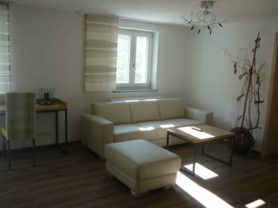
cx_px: 139
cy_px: 104
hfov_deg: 55.4
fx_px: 265
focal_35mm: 33
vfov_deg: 42.9
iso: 100
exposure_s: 1/60
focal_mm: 5.5
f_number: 2.8
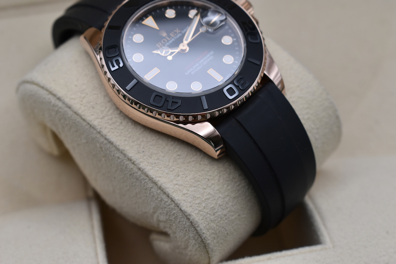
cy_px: 132
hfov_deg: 28.1
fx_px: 792
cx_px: 198
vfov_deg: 18.9
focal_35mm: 72
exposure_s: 1/125
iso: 400
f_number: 8
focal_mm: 48
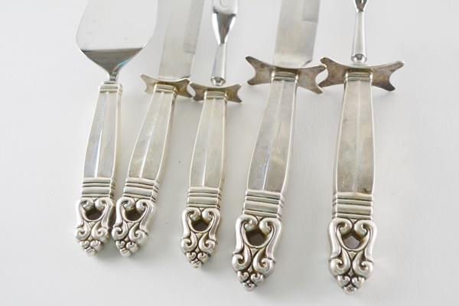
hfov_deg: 41.1
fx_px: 612
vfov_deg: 28.1
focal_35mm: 48
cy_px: 153
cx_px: 230
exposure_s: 1/125
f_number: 5.6
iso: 250
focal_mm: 32
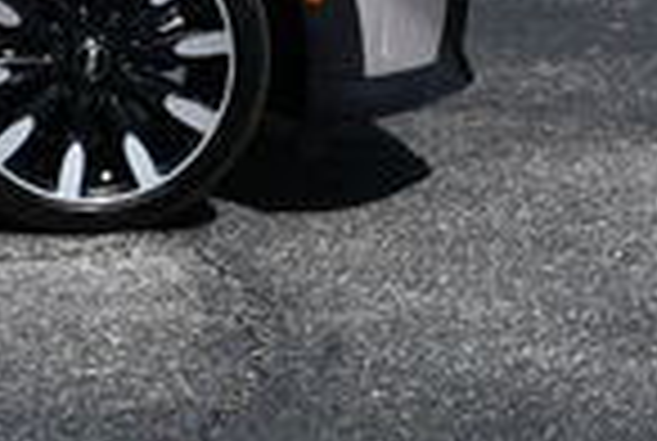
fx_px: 4480
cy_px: -495
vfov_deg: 5.5
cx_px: -666
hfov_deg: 8.0
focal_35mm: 245
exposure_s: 1/320
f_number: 9
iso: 100
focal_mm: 28
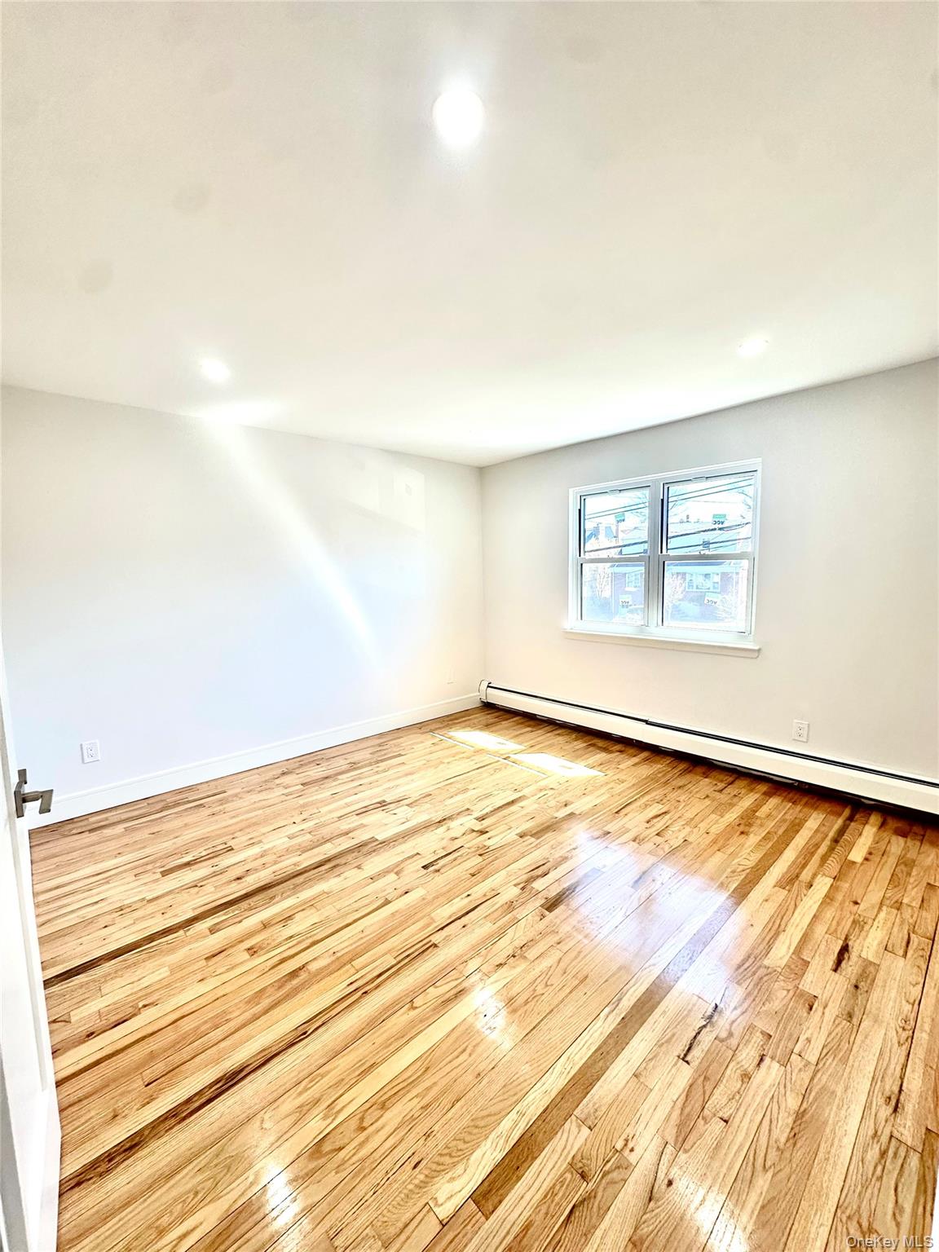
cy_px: 626
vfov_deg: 102.1
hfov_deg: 85.7
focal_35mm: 14
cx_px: 470
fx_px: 506
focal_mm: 2.22
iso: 50
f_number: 2.2
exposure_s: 1/120
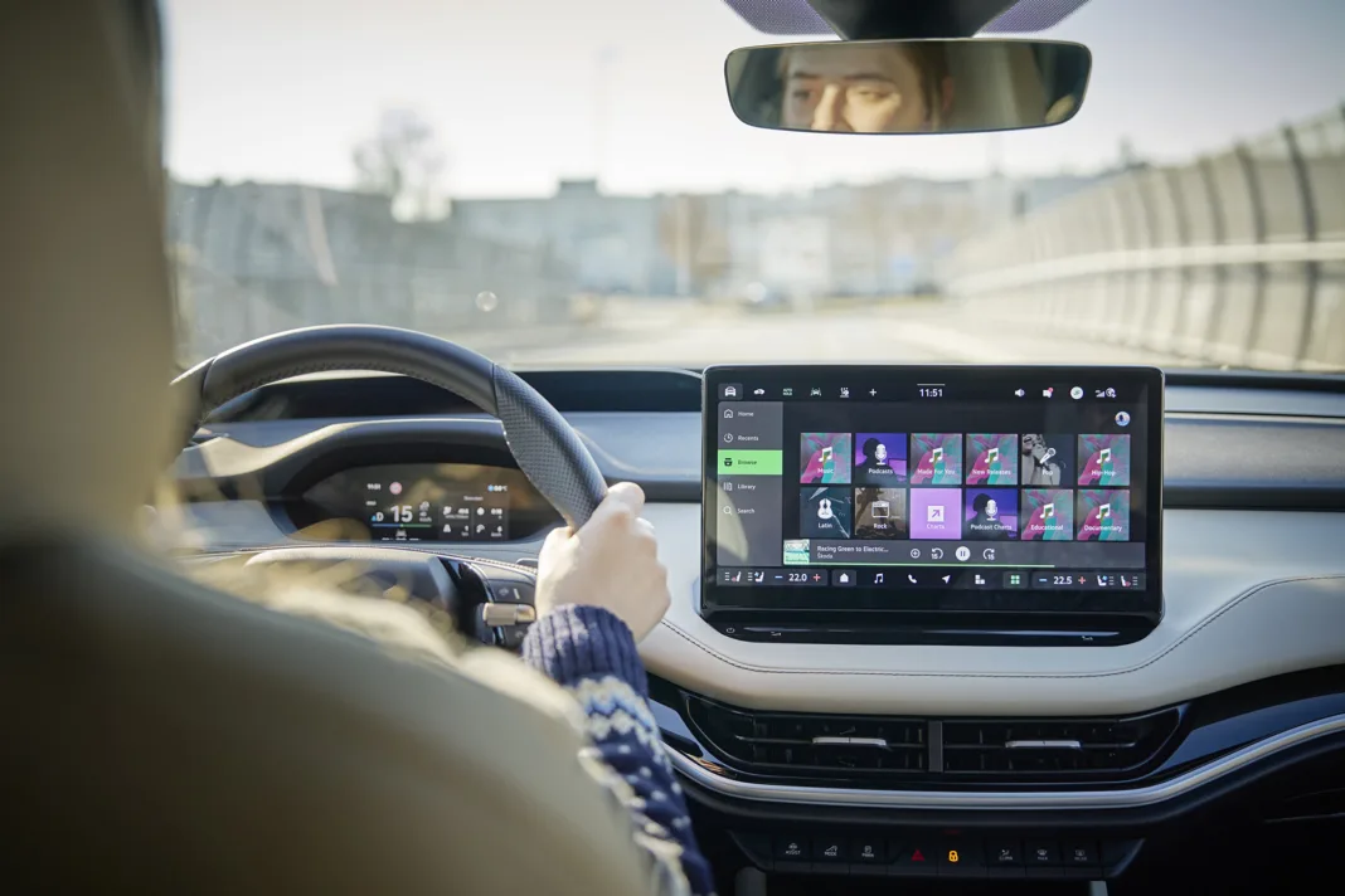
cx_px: 672
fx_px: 1644
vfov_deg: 30.5
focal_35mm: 44
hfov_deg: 44.5
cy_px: 448
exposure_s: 1/400
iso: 100
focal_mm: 44
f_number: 2.8
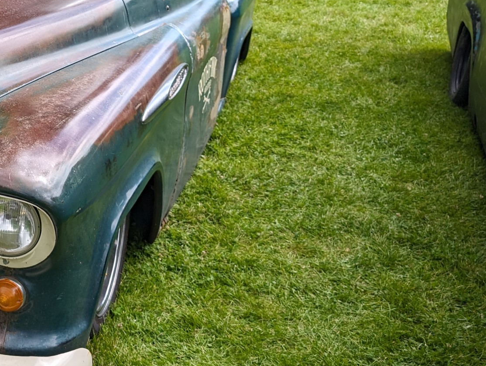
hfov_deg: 31.5
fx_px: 787
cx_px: -9
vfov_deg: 26.0
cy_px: 121
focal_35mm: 56
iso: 18
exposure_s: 1/449
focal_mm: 6.9
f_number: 1.68
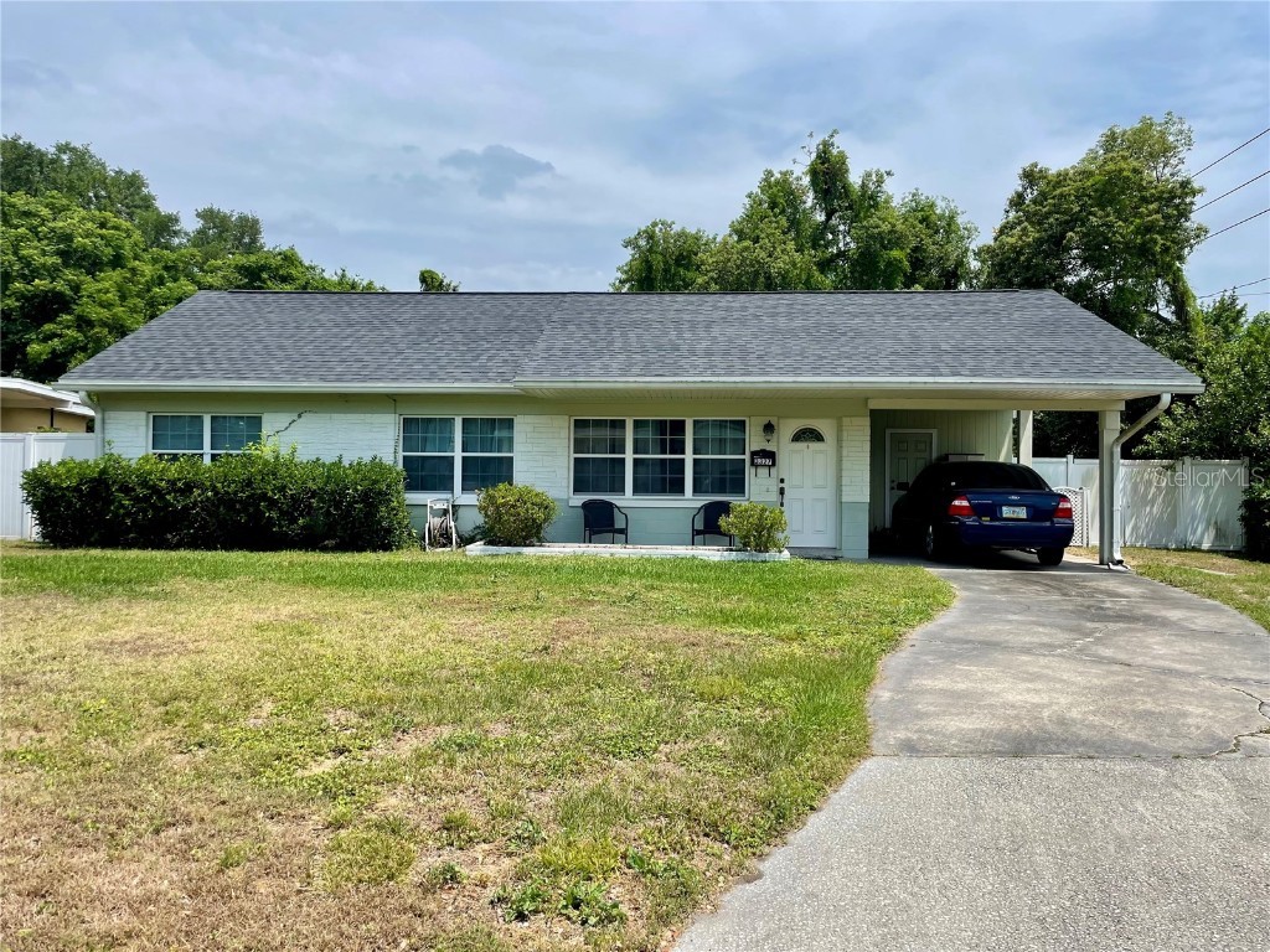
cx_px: 635
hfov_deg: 67.3
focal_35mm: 26
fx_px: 954
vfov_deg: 53.1
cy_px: 476
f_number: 1.6
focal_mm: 4.2
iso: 32
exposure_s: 1/4831
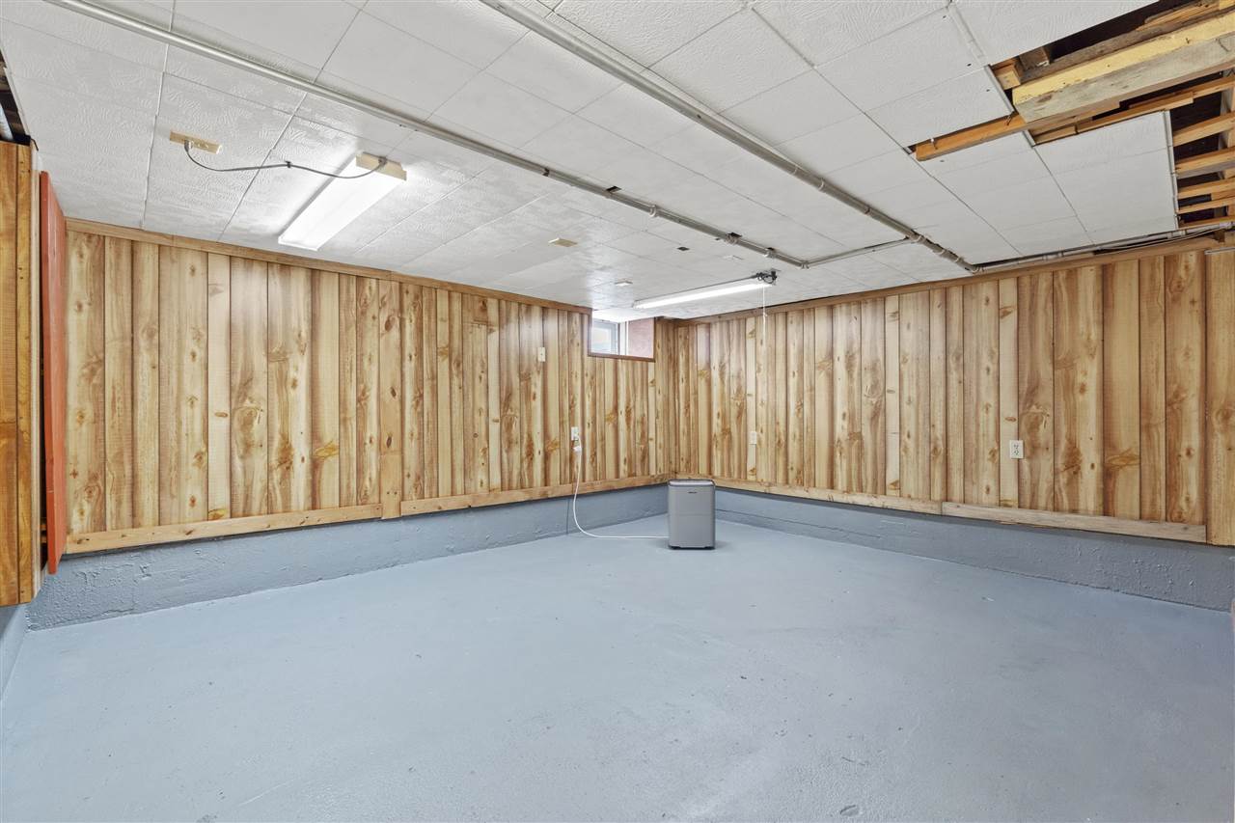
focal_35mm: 16
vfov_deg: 73.7
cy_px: 412
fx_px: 549
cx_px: 618
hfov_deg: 96.7
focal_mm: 16
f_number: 9
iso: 250
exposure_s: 1.6
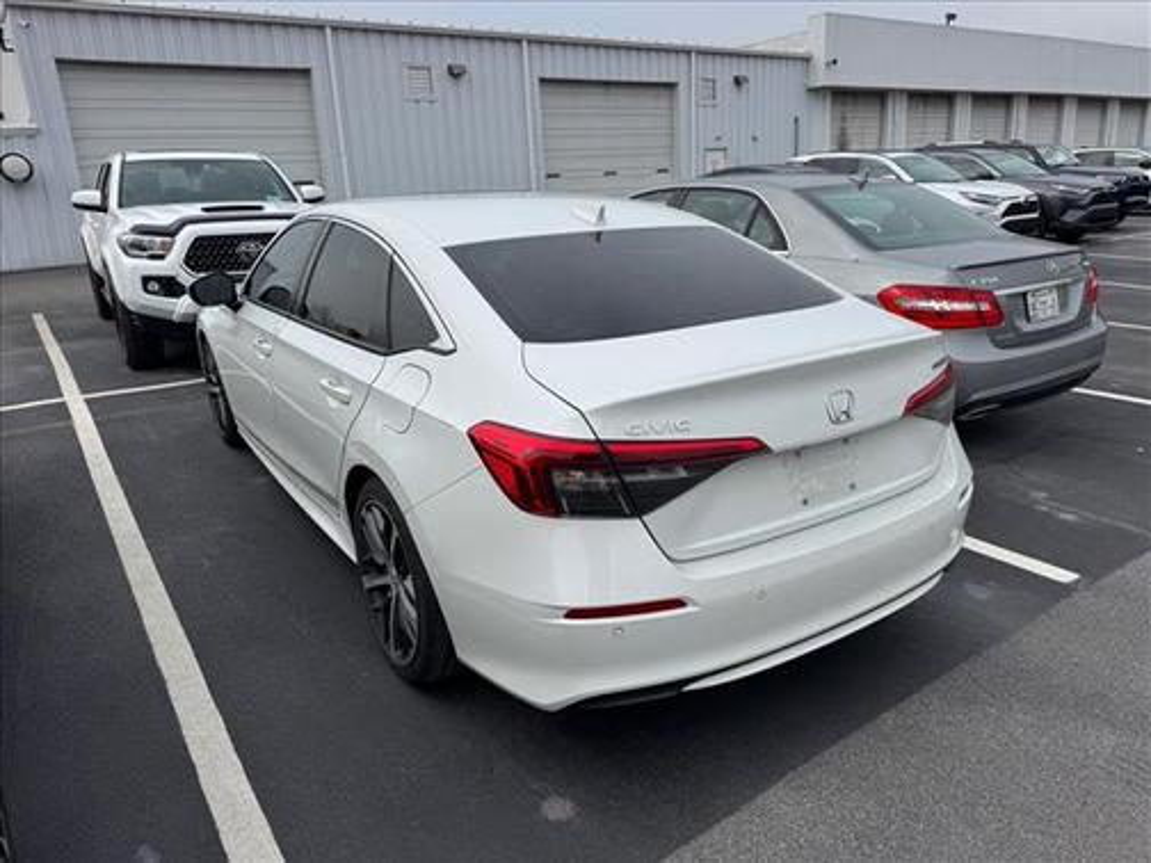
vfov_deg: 56.8
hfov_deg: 71.6
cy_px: 432
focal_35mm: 24
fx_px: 798
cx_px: 576
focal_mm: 6.76
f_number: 1.78
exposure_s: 1/4608
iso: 80
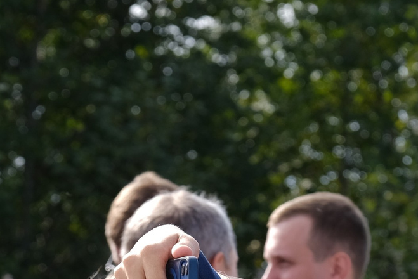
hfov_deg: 5.1
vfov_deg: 3.4
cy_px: 436
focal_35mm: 400
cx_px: -13
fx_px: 4646
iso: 80
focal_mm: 68.7
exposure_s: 1/150
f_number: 5.6
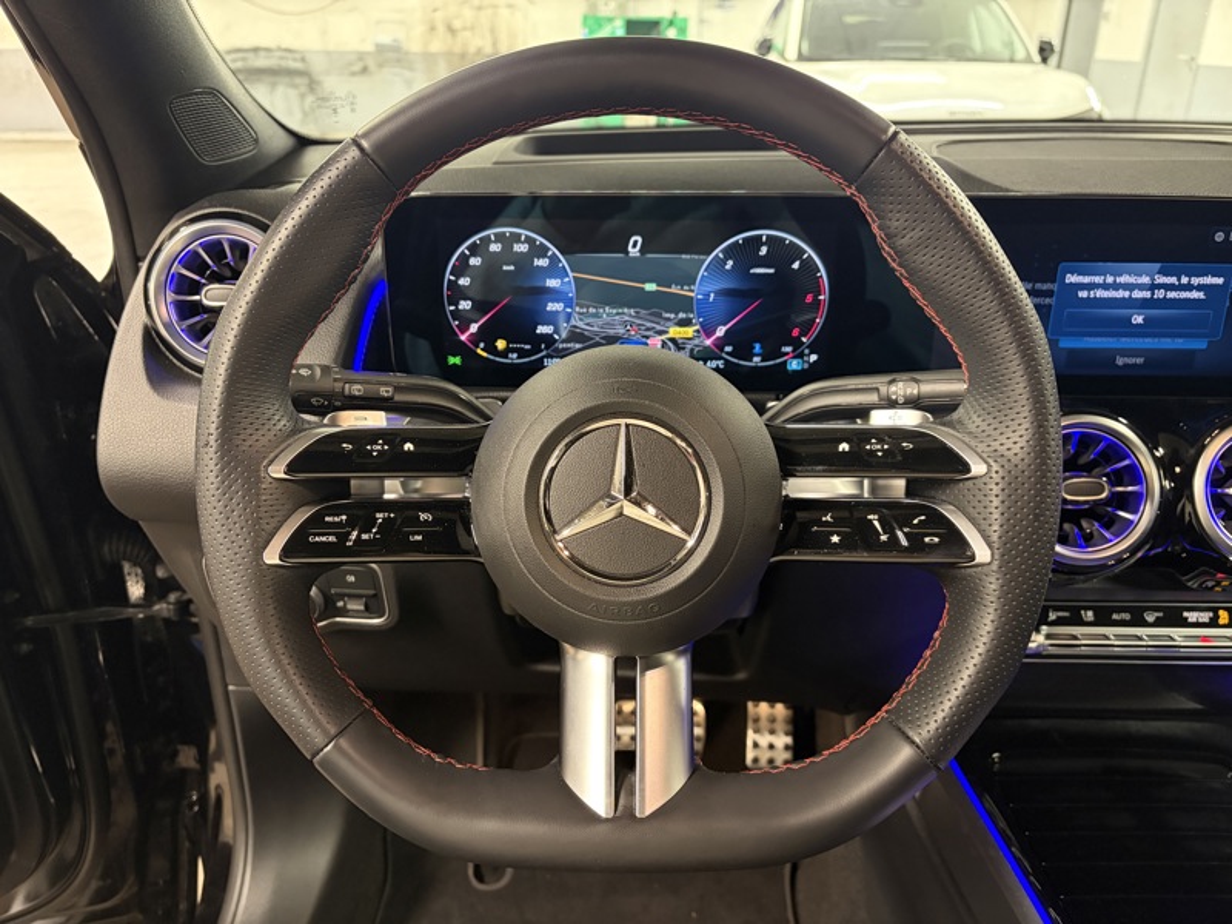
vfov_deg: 53.1
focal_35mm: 26
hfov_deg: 67.3
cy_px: 462
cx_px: 616
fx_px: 925
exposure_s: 1/30
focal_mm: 5.96
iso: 500
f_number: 1.6
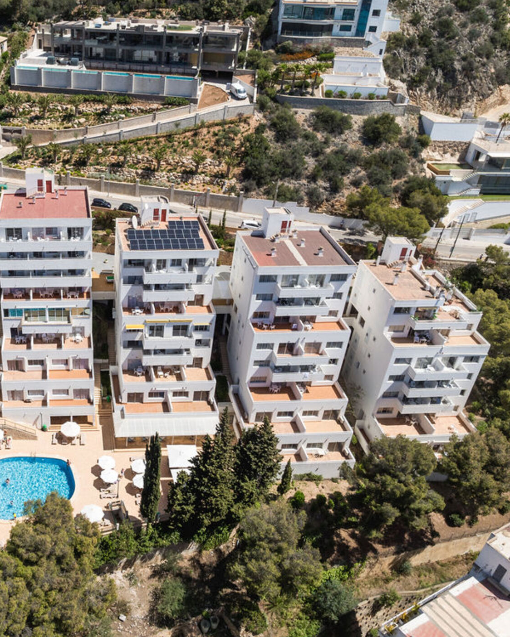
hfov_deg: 43.3
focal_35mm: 32
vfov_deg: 55.7
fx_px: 604
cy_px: 320
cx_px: 88
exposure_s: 1/100
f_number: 5.6
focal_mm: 12.29
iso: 100
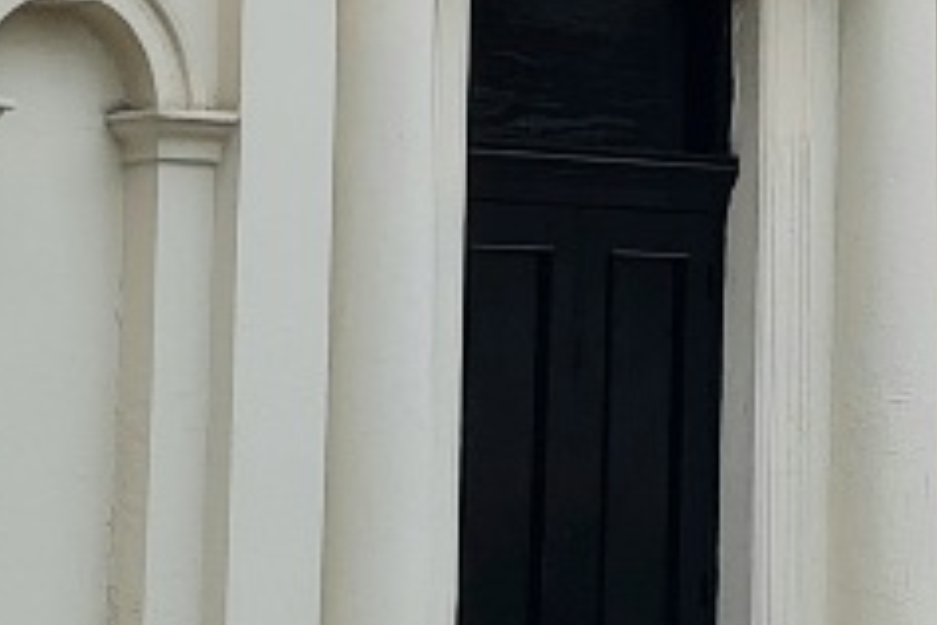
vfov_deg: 7.4
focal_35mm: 184
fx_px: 4789
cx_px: 1898
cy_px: -216
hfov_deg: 10.3
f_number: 1.8
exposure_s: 1/1250
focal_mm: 5.4
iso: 50
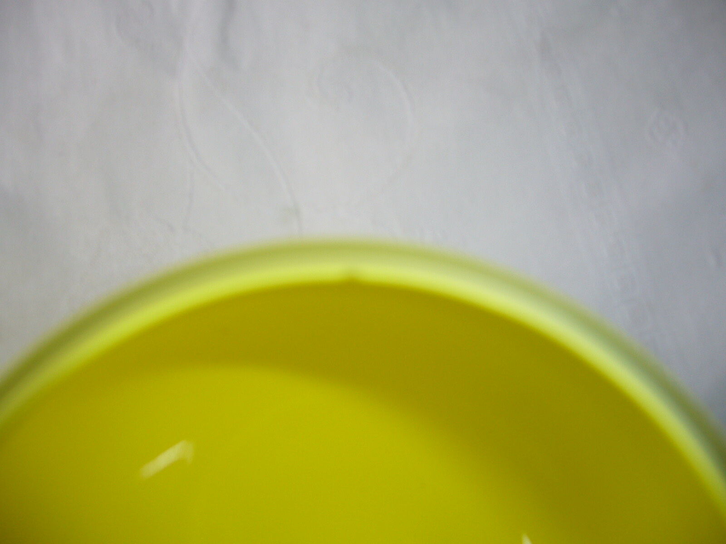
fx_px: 734
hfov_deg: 52.6
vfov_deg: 40.7
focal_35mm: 35
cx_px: 363
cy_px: 272
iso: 80
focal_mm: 5.8
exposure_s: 1/60
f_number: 2.8
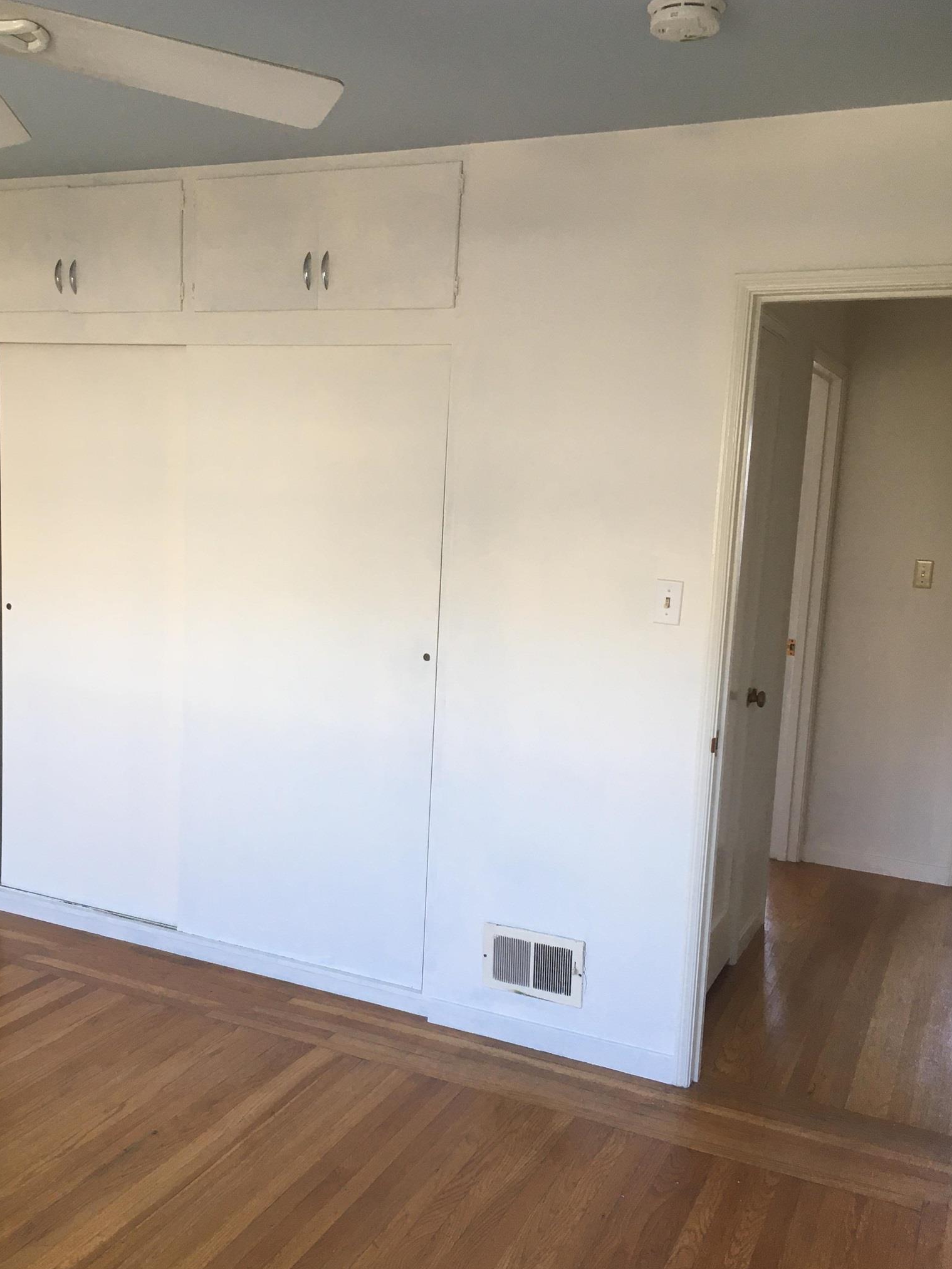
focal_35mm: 33
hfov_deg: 42.9
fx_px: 1210
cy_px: 681
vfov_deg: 55.3
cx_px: 419
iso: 64
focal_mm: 4.15
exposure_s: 1/30
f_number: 2.2
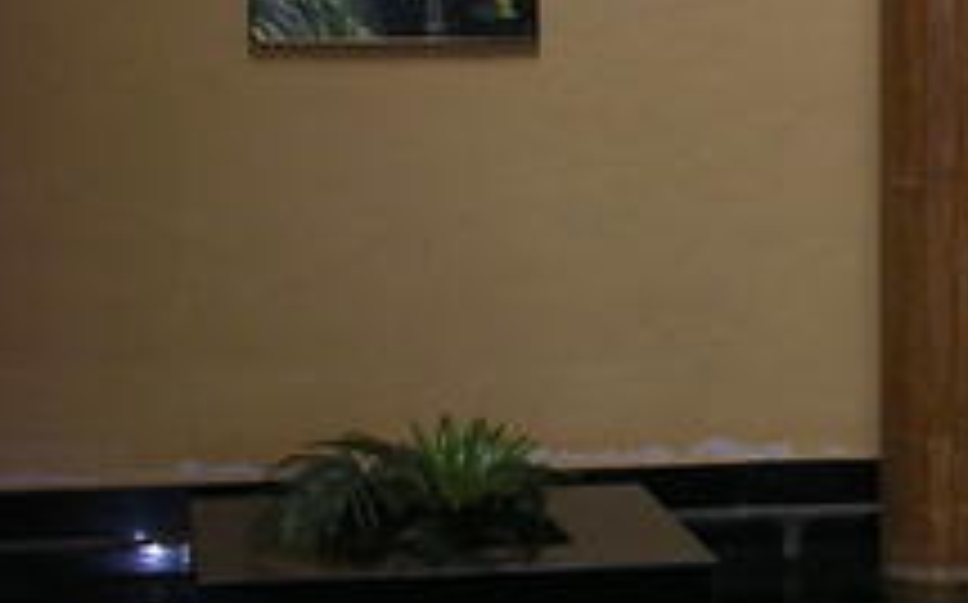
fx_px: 3163
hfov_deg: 16.7
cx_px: 1144
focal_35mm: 120
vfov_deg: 10.9
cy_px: 274
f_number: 2.8
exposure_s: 1/60.1
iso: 67
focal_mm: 5.8
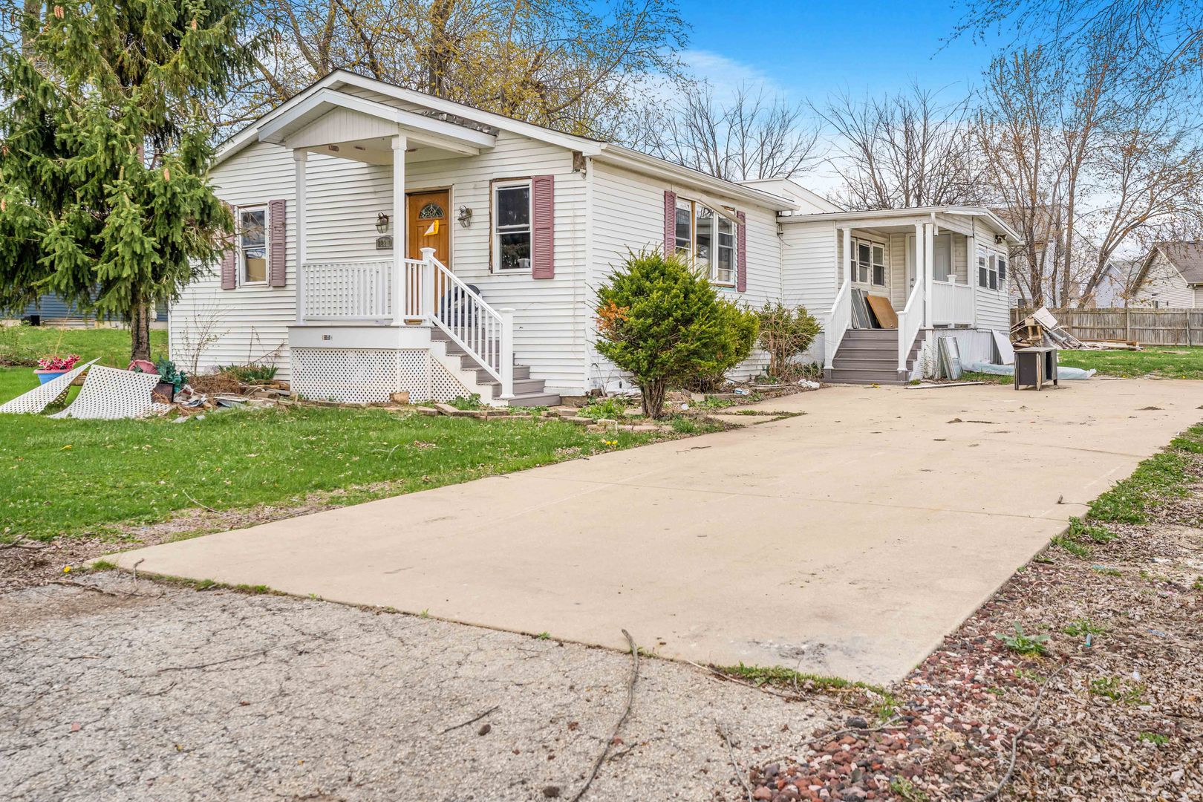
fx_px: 1069
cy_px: 401
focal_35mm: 32
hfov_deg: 58.7
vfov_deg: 41.1
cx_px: 602
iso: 320
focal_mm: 32
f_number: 9
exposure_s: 1/200
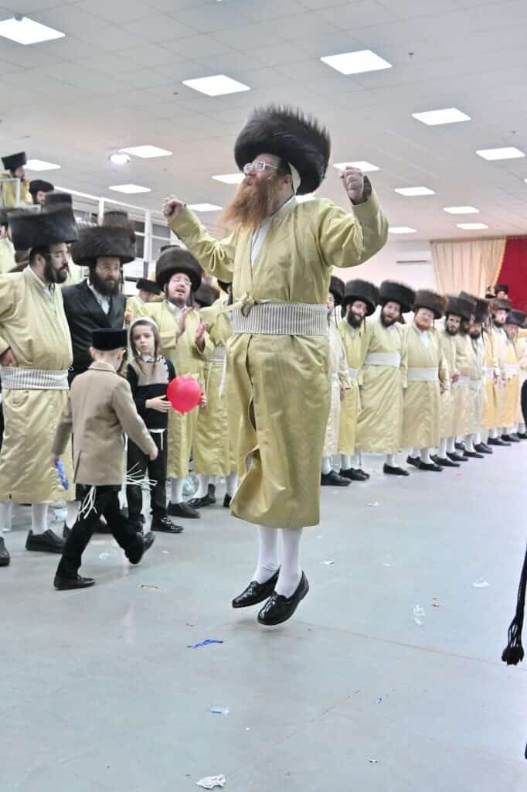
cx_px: 264
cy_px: 396
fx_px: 923
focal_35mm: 42
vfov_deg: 46.4
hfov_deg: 31.9
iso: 1000
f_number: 4
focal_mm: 28
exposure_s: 1/160
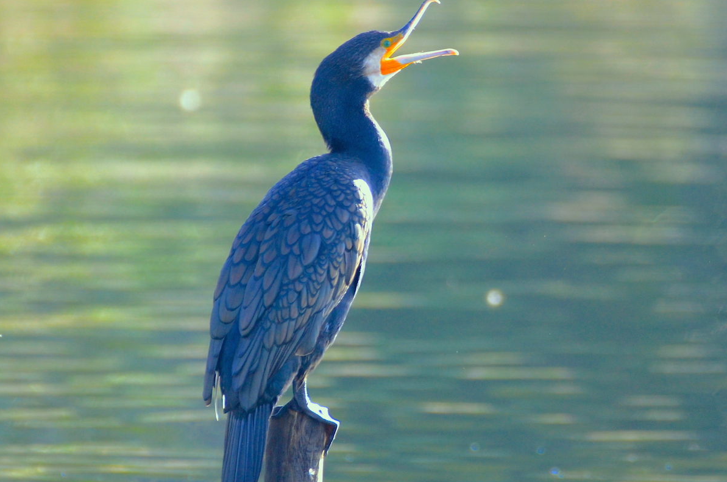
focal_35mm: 1604
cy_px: 221
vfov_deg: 0.9
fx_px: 32323
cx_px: 431
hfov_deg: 1.3
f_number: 7.1
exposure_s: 1/320
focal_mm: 600
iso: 800
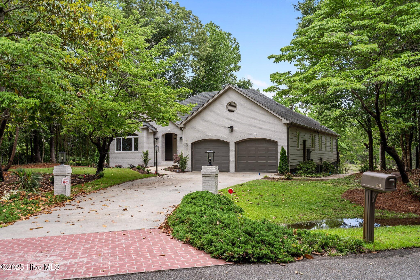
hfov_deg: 57.2
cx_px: 210
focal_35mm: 33
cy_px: 140
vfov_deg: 40.0
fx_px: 385
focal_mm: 33
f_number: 4
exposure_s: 1/800
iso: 200
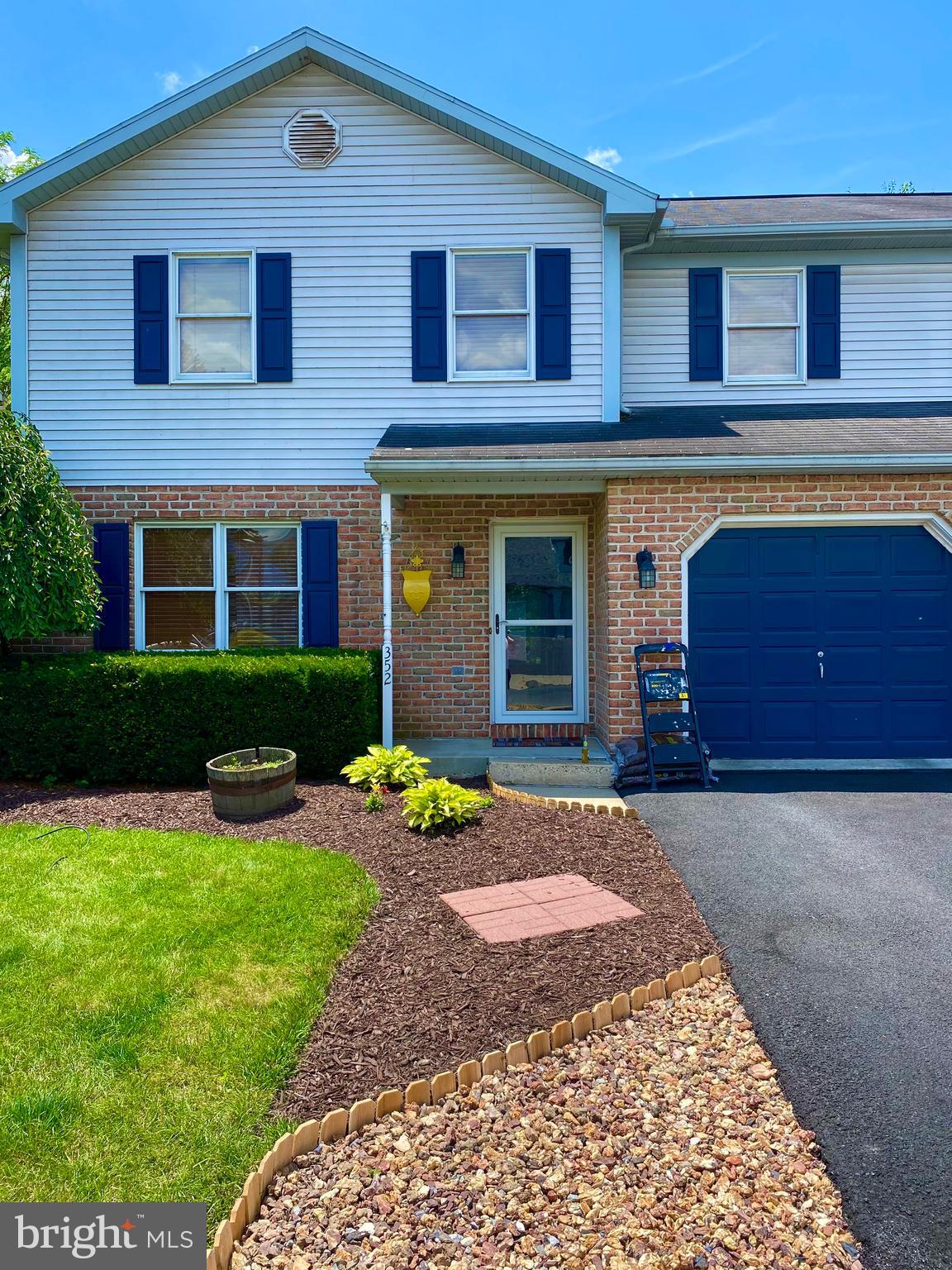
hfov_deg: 53.1
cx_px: 476
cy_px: 635
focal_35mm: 26
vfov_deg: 67.3
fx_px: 953
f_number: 1.8
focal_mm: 4.25
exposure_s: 1/1484
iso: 32
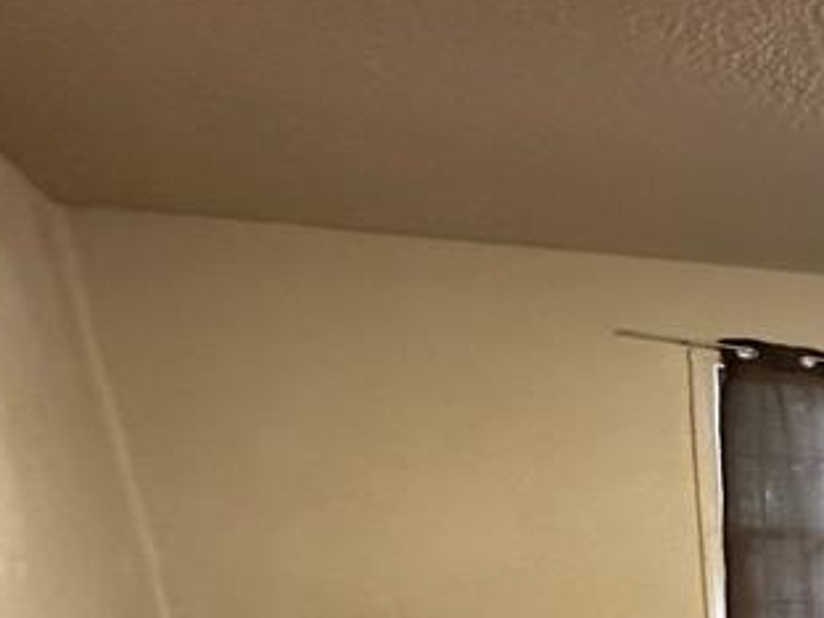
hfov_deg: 31.9
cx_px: 1062
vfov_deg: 26.9
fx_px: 1095
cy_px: 787
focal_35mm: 46
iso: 1250
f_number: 2.2
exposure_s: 1/60
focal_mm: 2.22
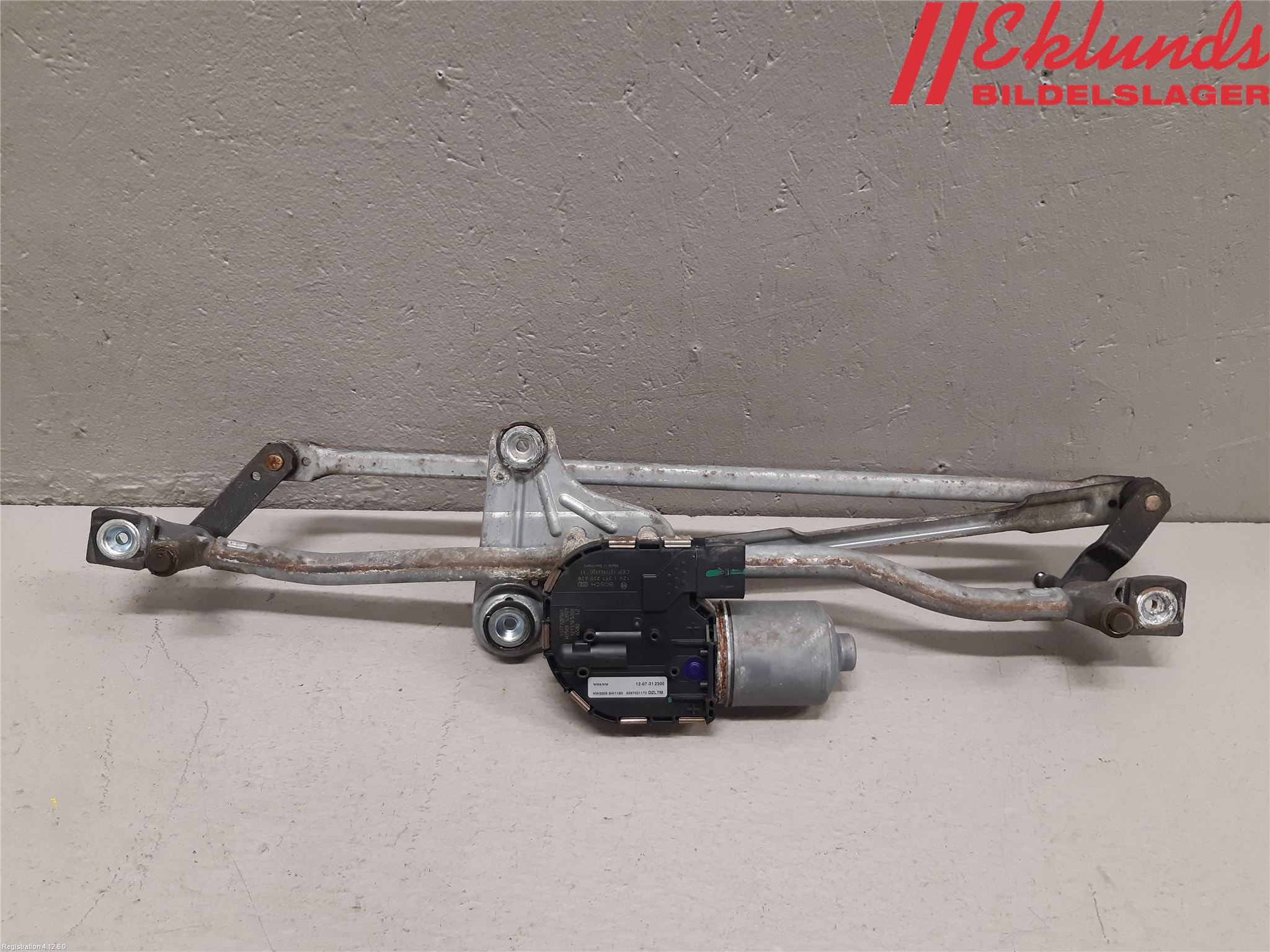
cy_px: 476
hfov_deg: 67.3
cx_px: 635
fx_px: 954
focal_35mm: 26
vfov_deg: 53.1
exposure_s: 1/50
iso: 160
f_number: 1.7
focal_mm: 3.93
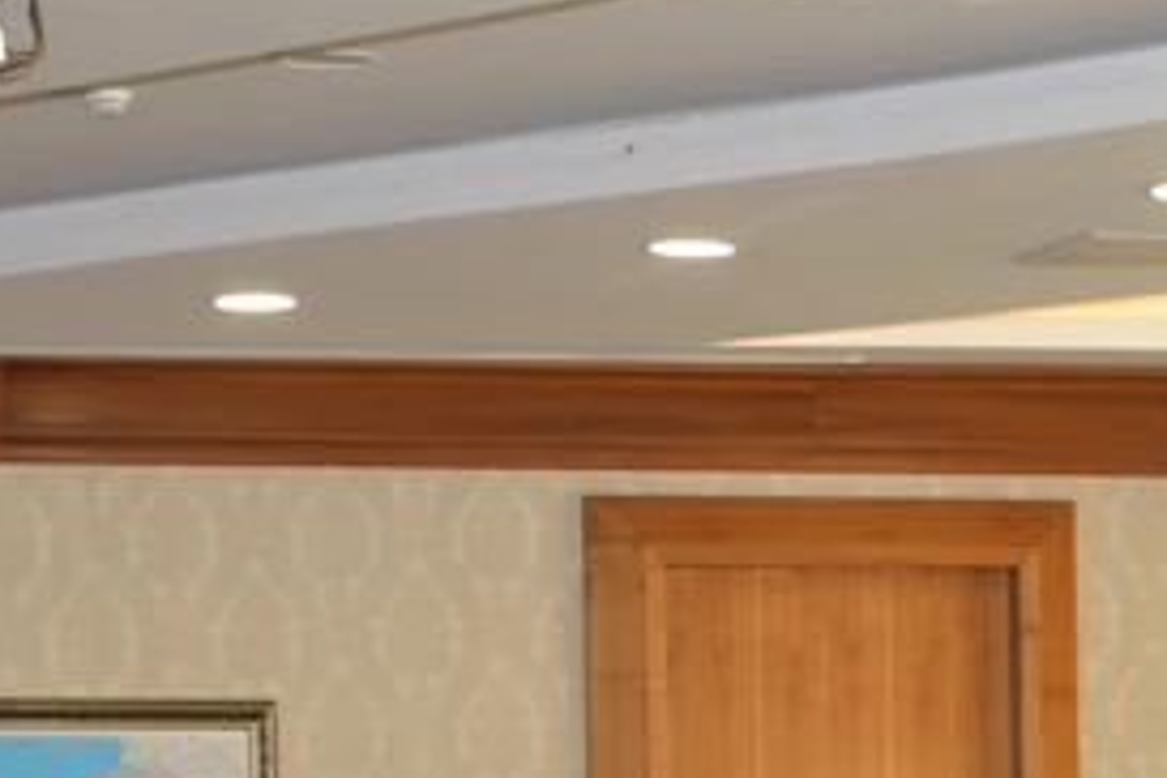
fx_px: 6580
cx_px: 1163
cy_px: 1319
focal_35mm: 203
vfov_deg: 6.6
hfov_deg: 10.1
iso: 160
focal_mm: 42
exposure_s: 1/60
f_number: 4.5
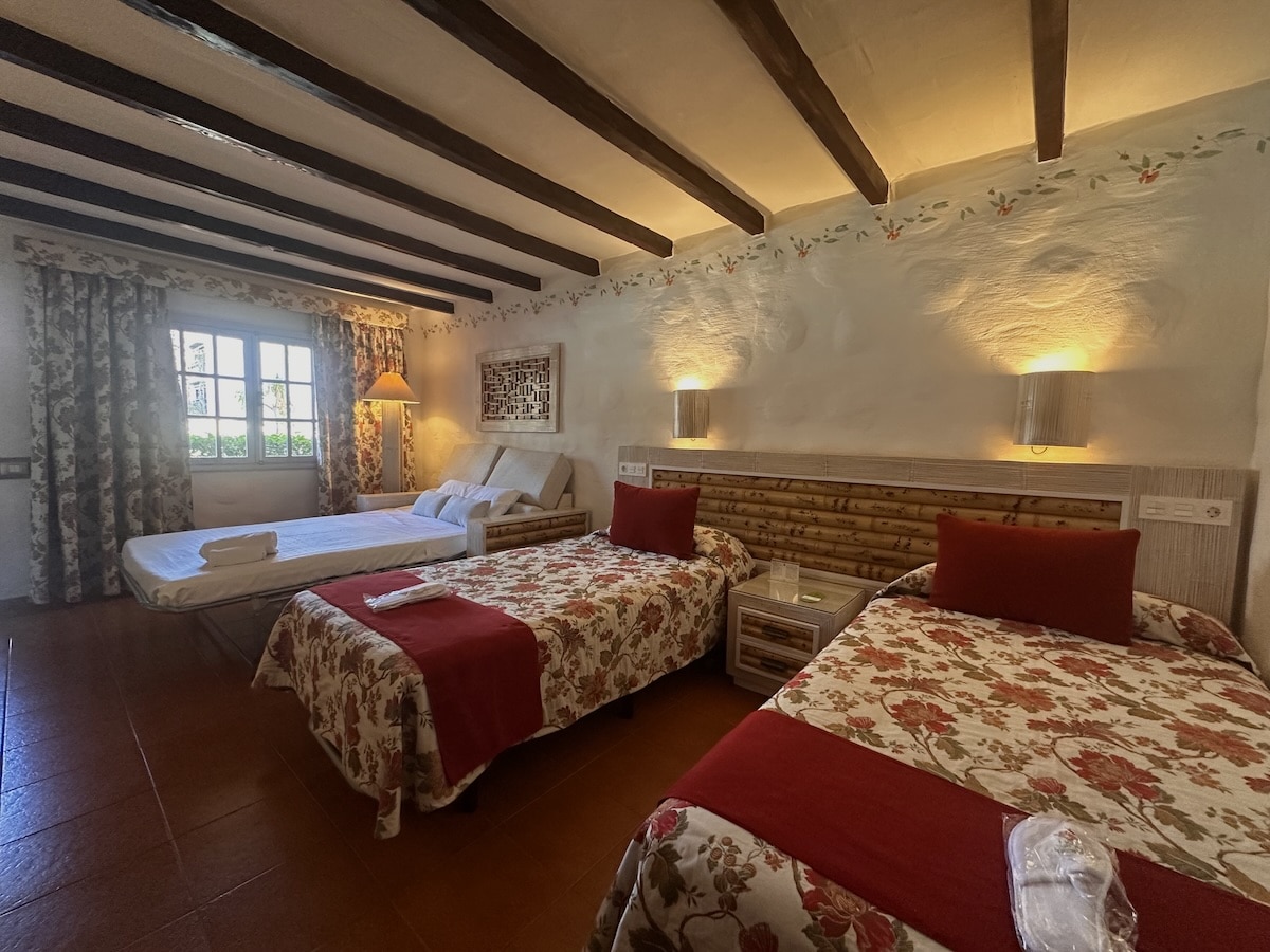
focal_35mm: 14
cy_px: 476
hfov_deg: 102.1
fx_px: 514
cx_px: 635
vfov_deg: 85.7
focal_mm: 2.22
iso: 400
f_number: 2.2
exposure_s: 1/60
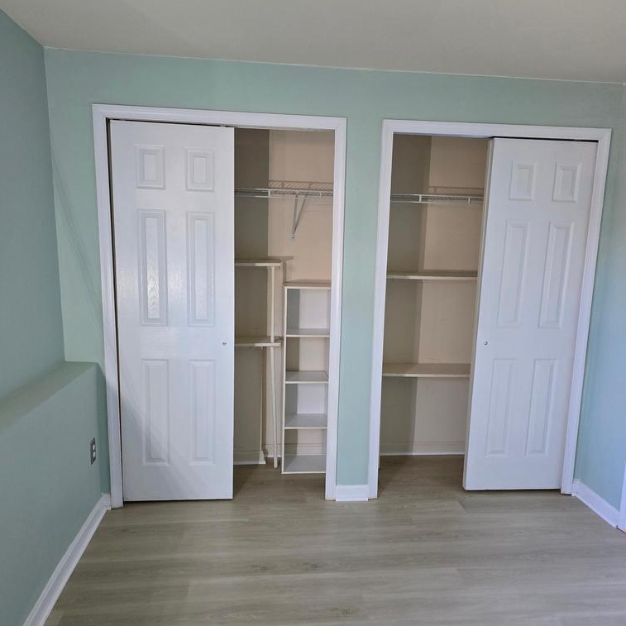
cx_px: 310
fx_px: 593
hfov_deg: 55.6
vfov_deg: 55.5
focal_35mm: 29
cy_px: 348
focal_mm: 6.3
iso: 1000
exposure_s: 1/120
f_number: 1.7
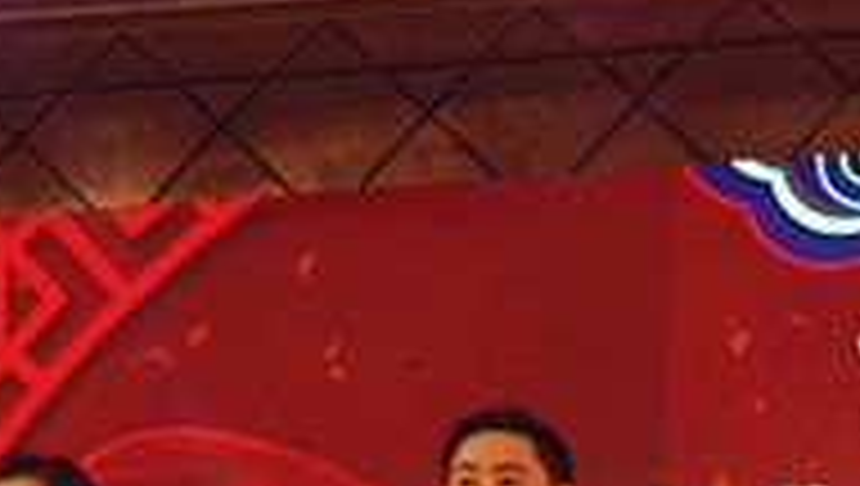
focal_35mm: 128
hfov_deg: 16.3
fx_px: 2923
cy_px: 848
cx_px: 919
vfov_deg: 9.1
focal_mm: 26
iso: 100
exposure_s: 1/80
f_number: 4.5
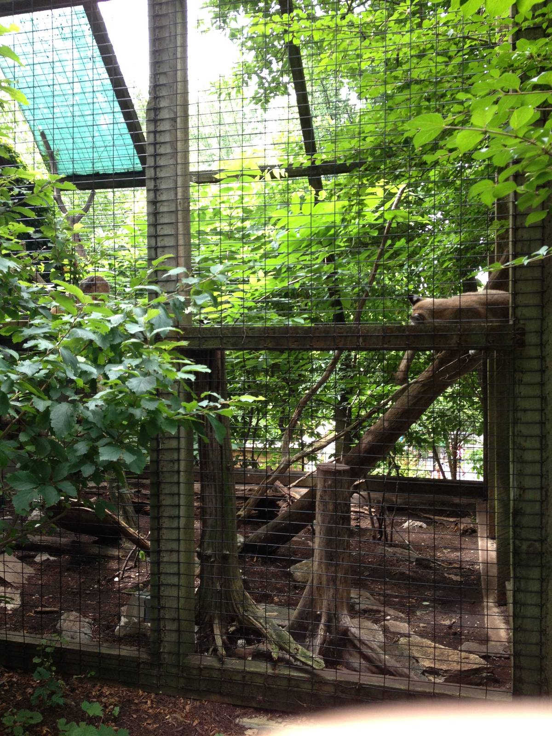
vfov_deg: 52.6
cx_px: 276
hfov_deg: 40.7
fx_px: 744
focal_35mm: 35
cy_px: 368
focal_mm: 4.28
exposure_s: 1/120
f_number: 2.4
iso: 80
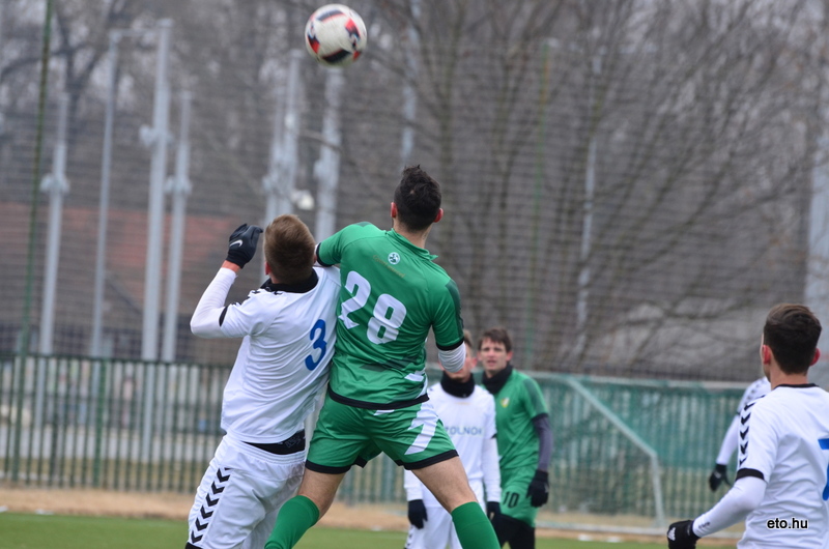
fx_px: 7239
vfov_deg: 4.3
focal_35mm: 315
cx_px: 414
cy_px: 274
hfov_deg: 6.6
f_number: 5.3
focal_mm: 210
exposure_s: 1/400
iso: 640
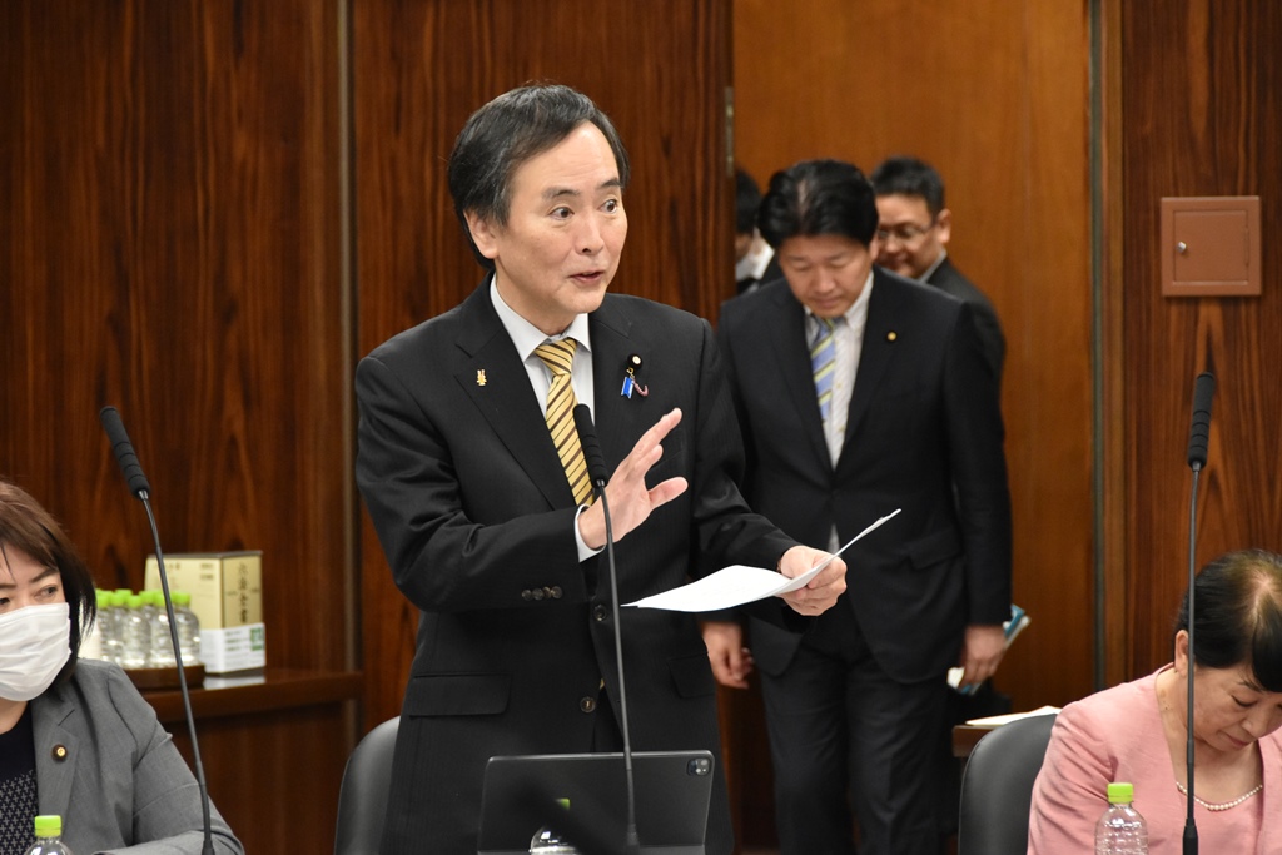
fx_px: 6410
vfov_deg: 7.6
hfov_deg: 11.4
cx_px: 641
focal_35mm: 180
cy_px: 428
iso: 2500
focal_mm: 120
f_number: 6.3
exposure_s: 1/160
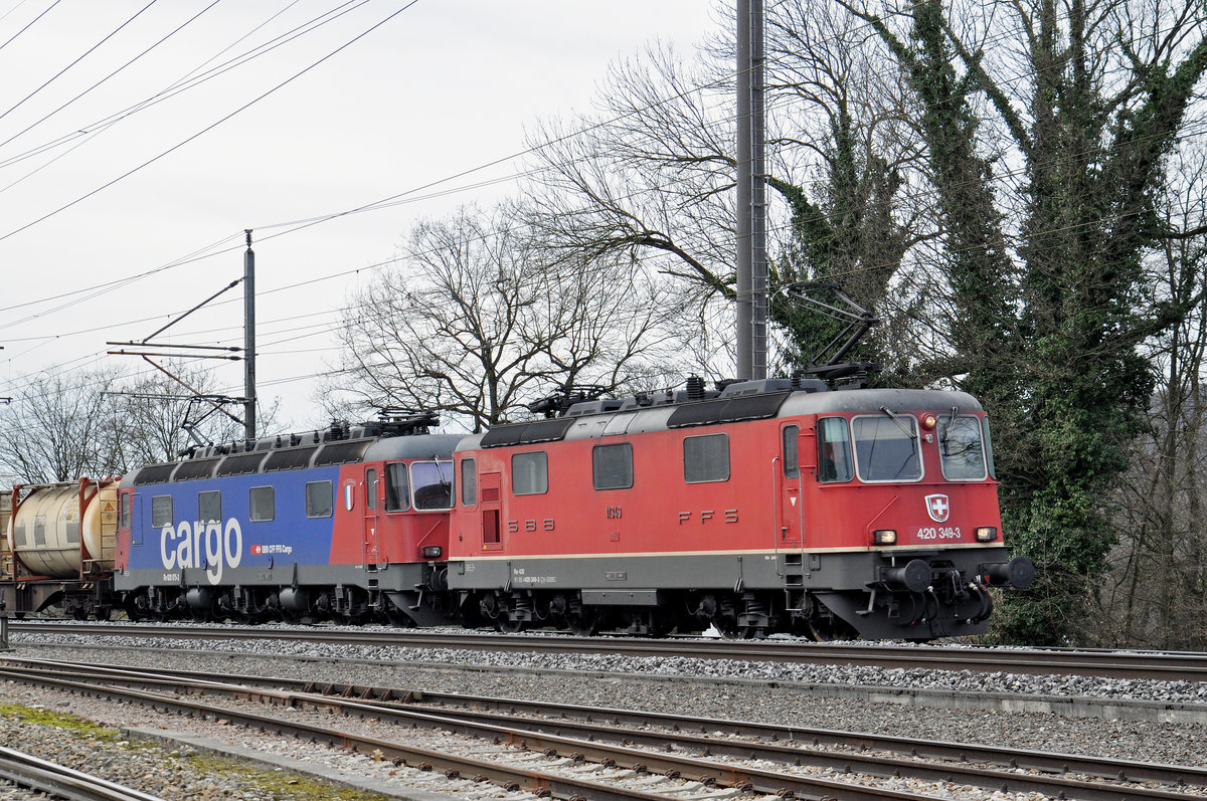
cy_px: 400
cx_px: 604
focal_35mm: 78
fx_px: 2612
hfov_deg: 26.0
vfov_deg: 17.4
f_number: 5.6
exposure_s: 1/800
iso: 400
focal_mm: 52
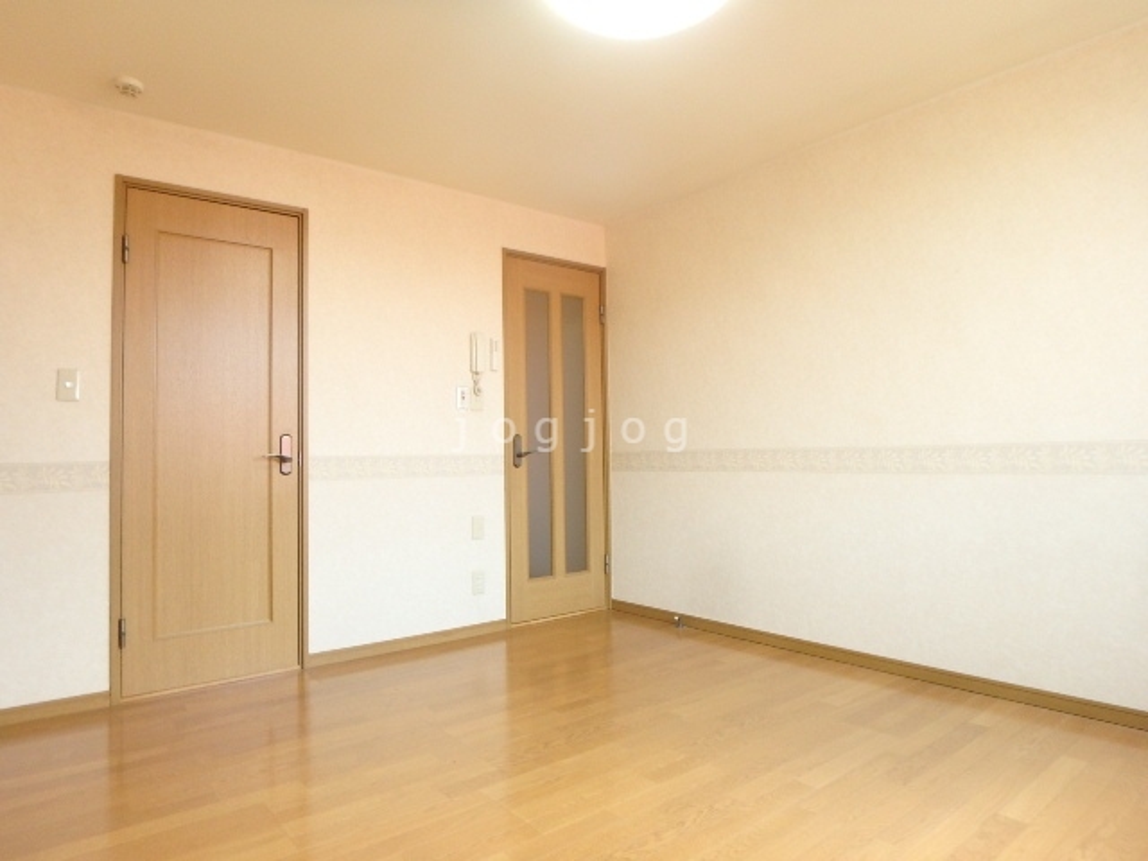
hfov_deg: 79.0
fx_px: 696
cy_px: 430
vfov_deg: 63.4
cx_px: 574
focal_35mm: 21
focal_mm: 3.7
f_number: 3.5
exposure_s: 1/30
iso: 200
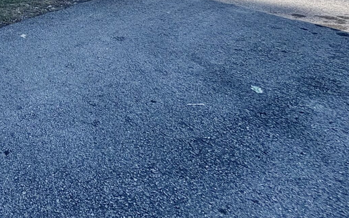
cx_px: -73
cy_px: -94
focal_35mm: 37
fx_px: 352
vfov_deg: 26.6
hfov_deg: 38.5
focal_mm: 2.22
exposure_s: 1/533
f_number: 2.2
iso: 50
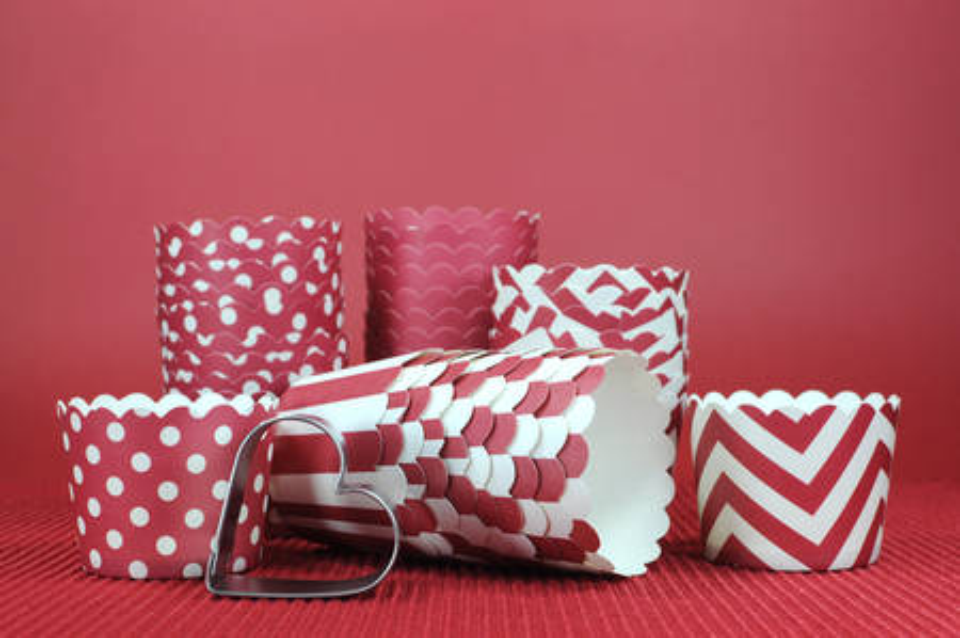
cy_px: 319
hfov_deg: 37.9
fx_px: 1398
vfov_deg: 25.7
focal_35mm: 52
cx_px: 480
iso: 200
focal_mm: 35
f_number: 8
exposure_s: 1/100
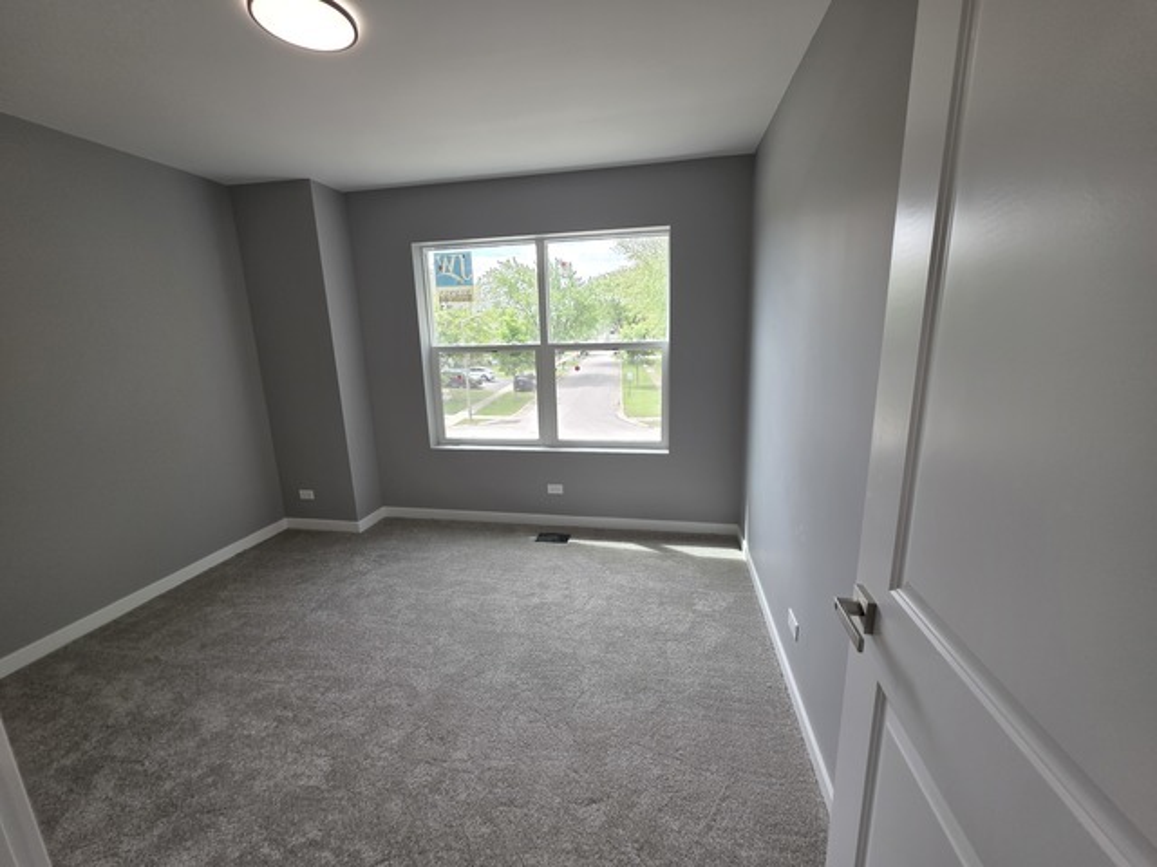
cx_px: 578
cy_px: 434
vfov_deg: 89.9
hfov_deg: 106.2
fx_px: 435
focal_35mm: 13
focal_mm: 2.2
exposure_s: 1/194
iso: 40
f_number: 1.9
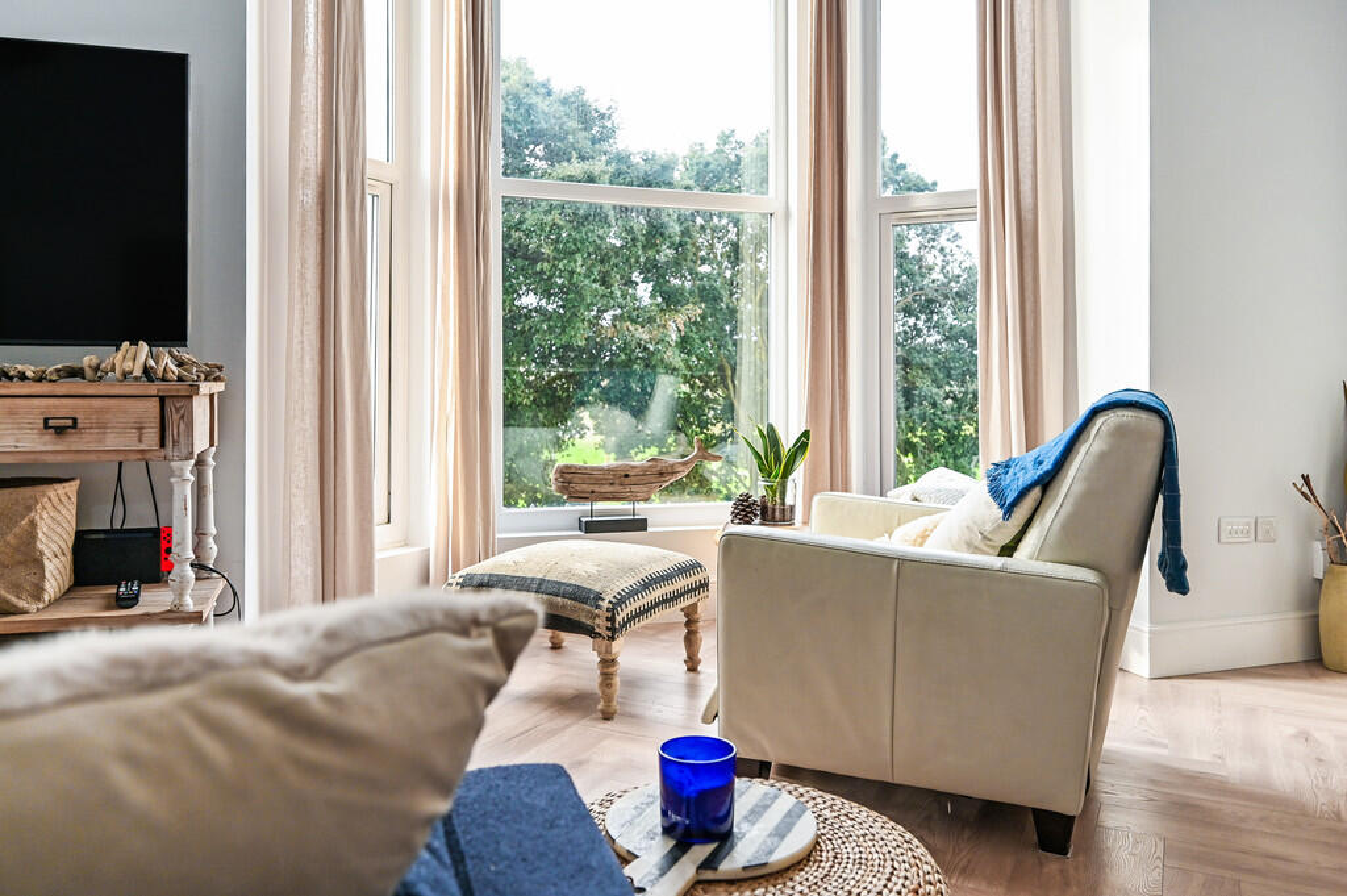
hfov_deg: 70.5
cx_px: 674
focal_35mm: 26
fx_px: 953
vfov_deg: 50.3
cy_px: 448
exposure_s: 1/200
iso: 400
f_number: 4
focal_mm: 25.5
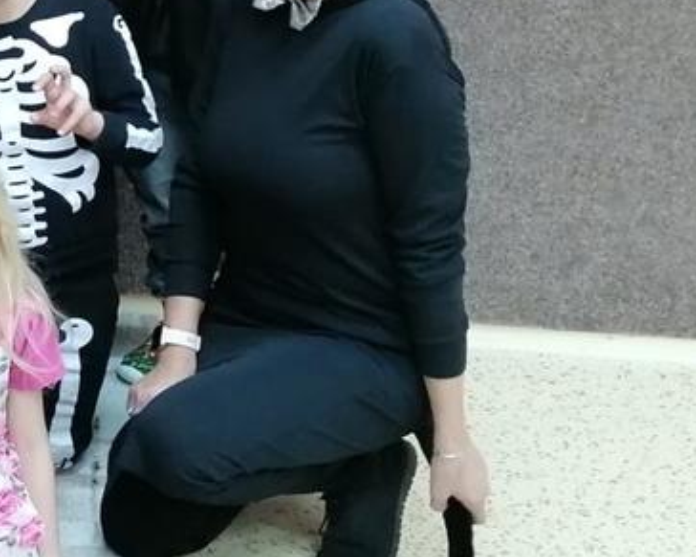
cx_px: -294
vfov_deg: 15.5
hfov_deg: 18.0
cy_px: -11
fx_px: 1998
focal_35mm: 97
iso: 400
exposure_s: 1/33.3
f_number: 1.8
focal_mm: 4.75
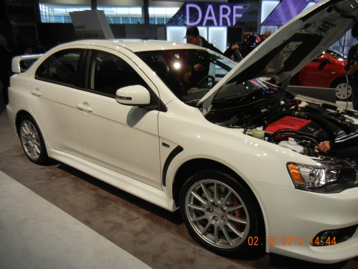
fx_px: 310
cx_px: 179
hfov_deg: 60.0
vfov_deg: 46.8
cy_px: 134
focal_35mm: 30
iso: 160
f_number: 3.5
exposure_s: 1/104
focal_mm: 5.4
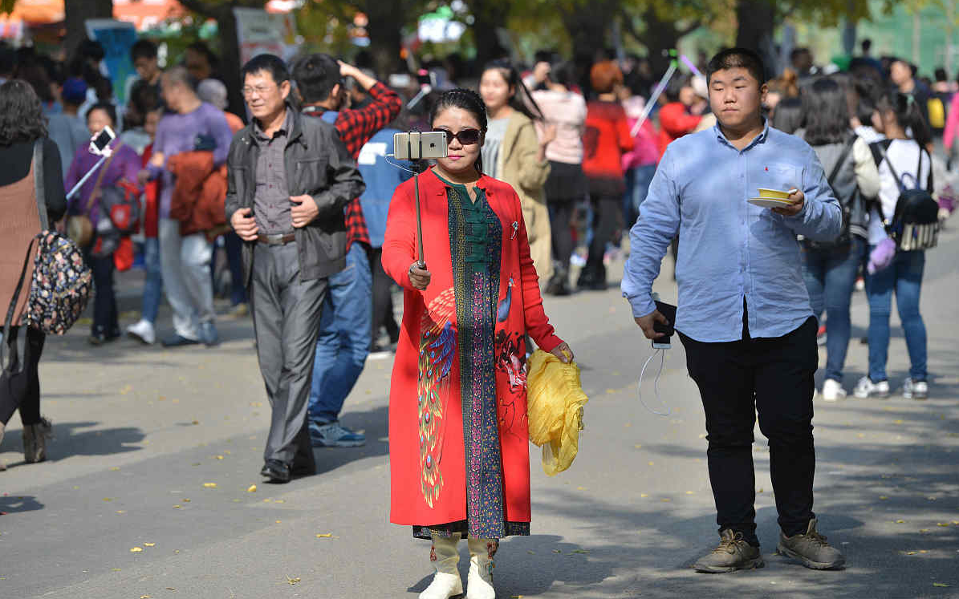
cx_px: 481
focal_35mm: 169
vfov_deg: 7.8
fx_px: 4417
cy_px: 292
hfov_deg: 12.4
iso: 200
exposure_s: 1/800
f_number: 5
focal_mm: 165
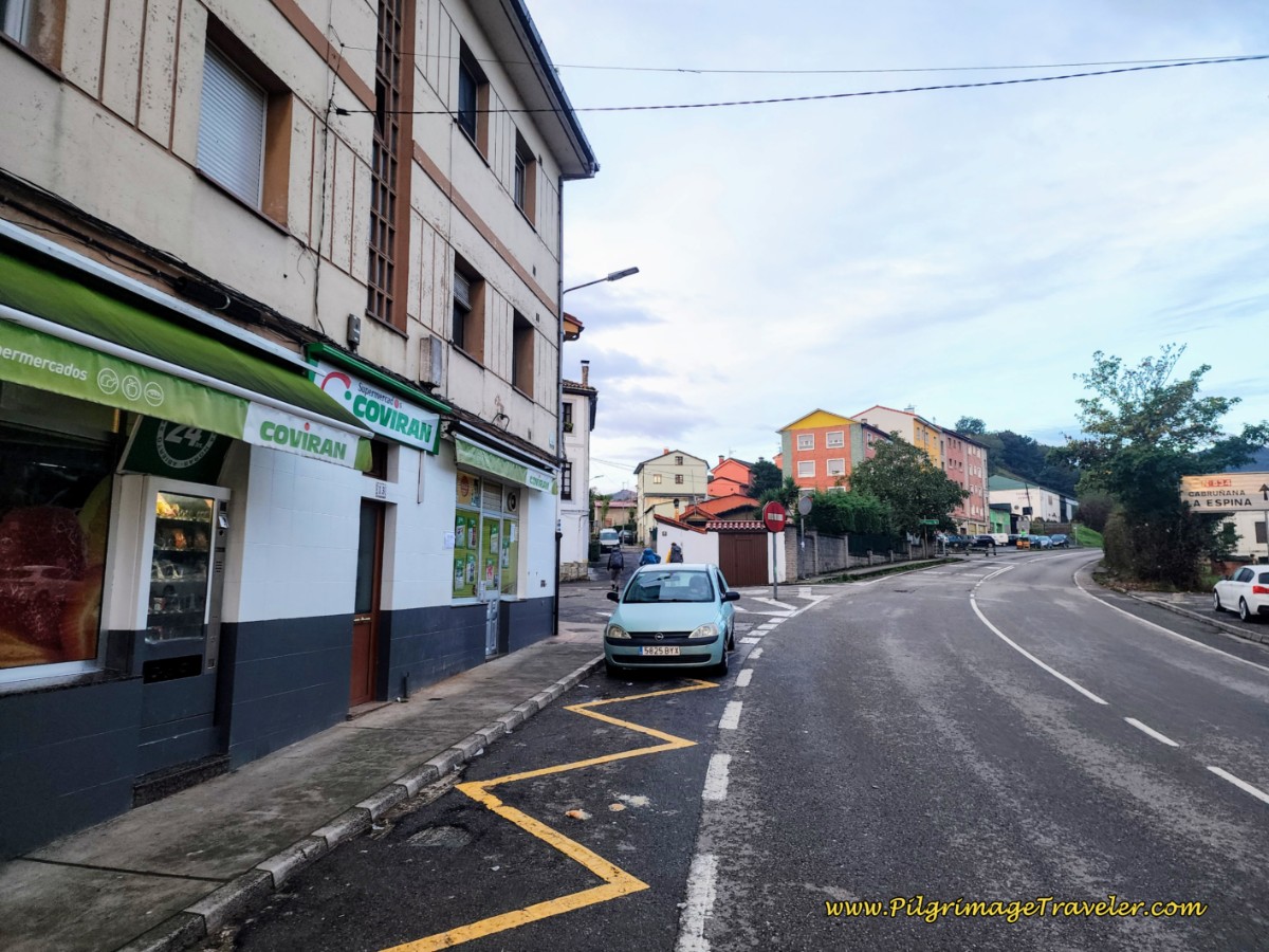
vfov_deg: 58.9
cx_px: 634
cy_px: 476
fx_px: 843
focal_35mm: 23
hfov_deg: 73.9
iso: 100
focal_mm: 6.4
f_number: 1.8
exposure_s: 1/180
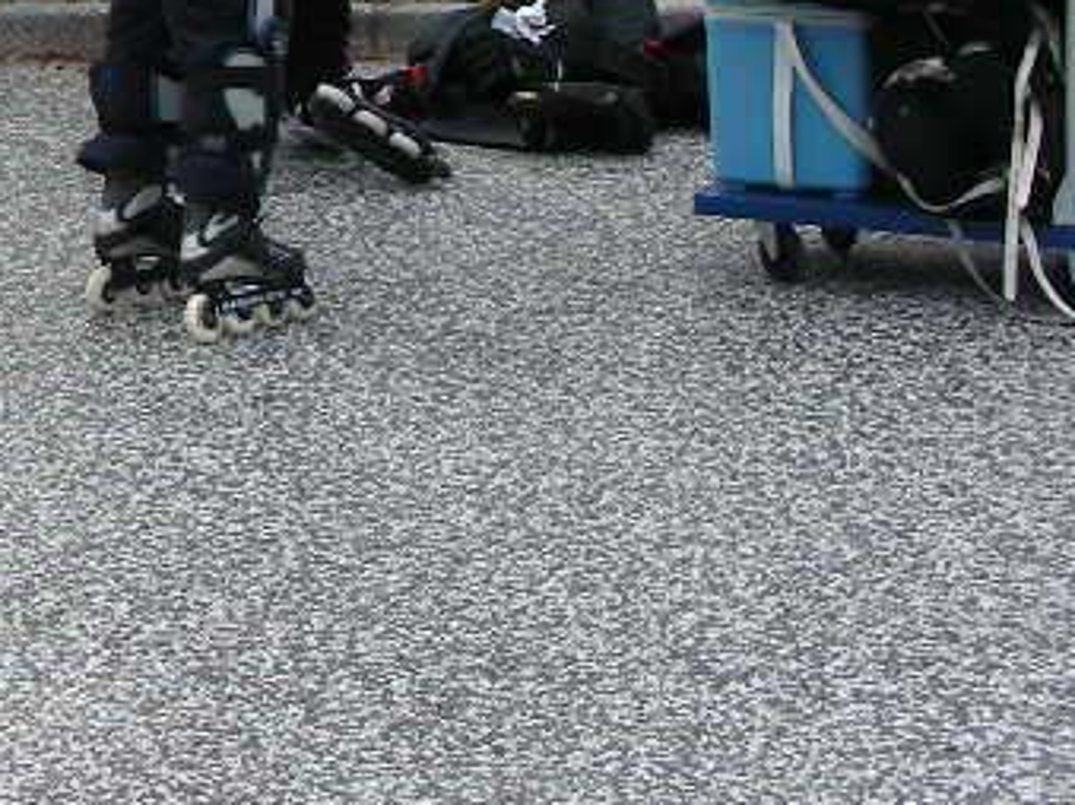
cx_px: -523
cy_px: -339
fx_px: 4129
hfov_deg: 13.9
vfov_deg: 10.8
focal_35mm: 133
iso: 50
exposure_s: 1/311
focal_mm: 7.4
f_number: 4
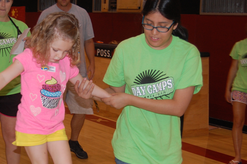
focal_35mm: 78
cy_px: 114
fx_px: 535
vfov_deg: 17.4
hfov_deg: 25.8
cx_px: 80
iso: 400
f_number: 4.5
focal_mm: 32
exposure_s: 1/60
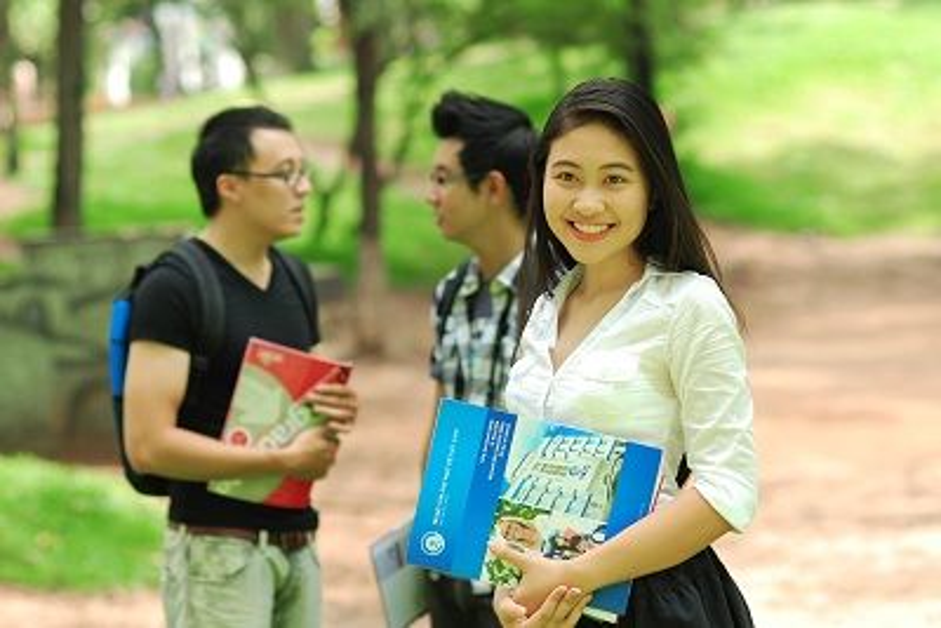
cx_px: 470
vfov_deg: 10.8
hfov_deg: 16.1
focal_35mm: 128
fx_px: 3334
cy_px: 314
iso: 200
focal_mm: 85
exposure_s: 1/320
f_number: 2.8
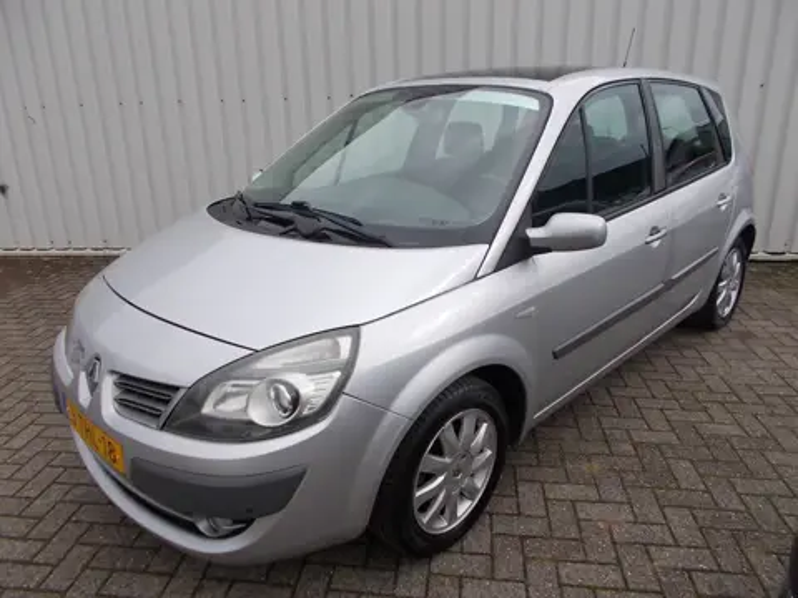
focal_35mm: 26
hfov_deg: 67.3
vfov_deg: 53.1
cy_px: 299
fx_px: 599
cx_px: 399
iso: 80
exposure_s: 1/320
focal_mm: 4.6
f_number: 3.2
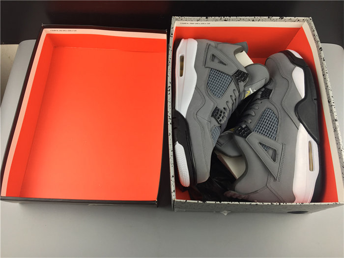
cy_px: 129
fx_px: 288
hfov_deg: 61.7
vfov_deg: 48.2
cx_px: 172
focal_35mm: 29
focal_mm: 4.15
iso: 25
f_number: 2.2
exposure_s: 1/50
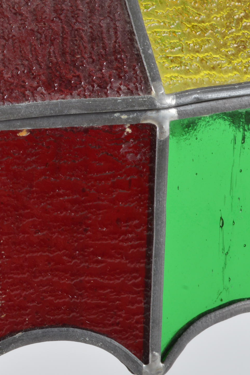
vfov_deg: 14.9
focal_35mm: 138
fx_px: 1437
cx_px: -76
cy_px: 145
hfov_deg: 9.8
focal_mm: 44
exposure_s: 1/125
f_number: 18
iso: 200
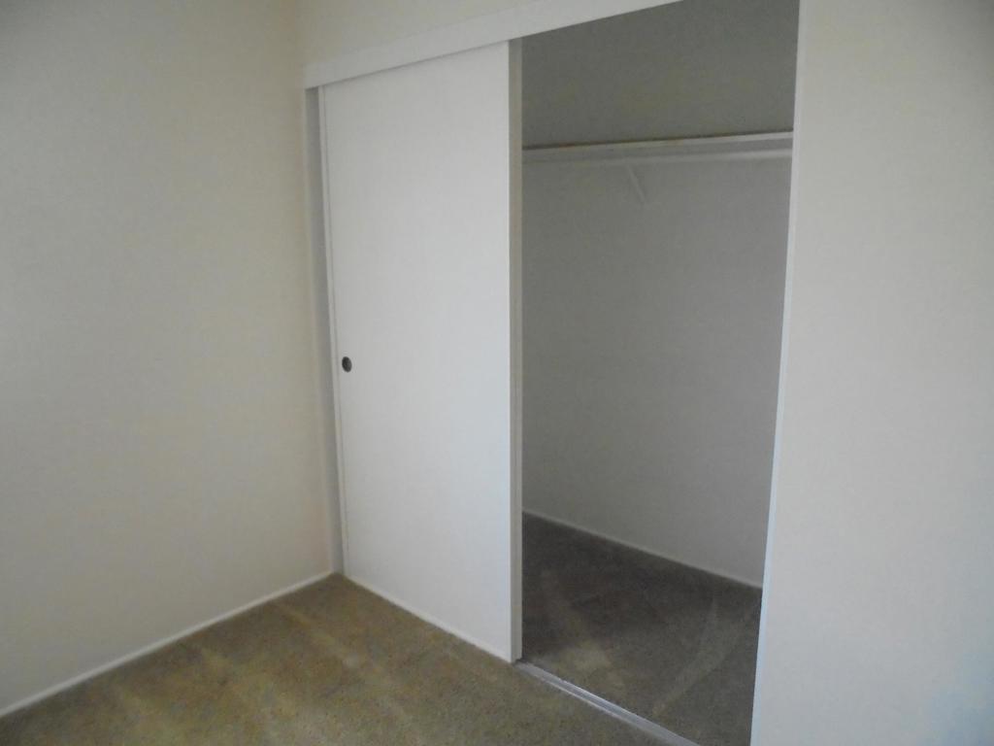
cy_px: 373
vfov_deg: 53.1
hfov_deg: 67.3
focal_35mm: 26
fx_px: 747
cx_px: 497
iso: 800
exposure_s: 1/80
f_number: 3.5
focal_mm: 4.6
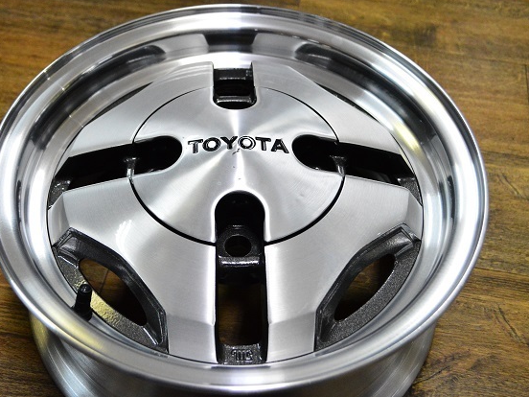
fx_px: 703
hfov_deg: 41.2
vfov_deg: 31.5
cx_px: 237
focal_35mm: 46
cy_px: 198
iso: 3200
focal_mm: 28
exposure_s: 1/100
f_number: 5
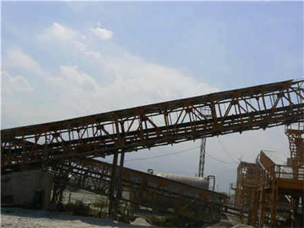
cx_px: 152
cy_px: 114
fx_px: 509
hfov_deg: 33.3
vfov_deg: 25.2
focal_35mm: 58
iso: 80
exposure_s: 1/1000
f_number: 8
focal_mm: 9.6
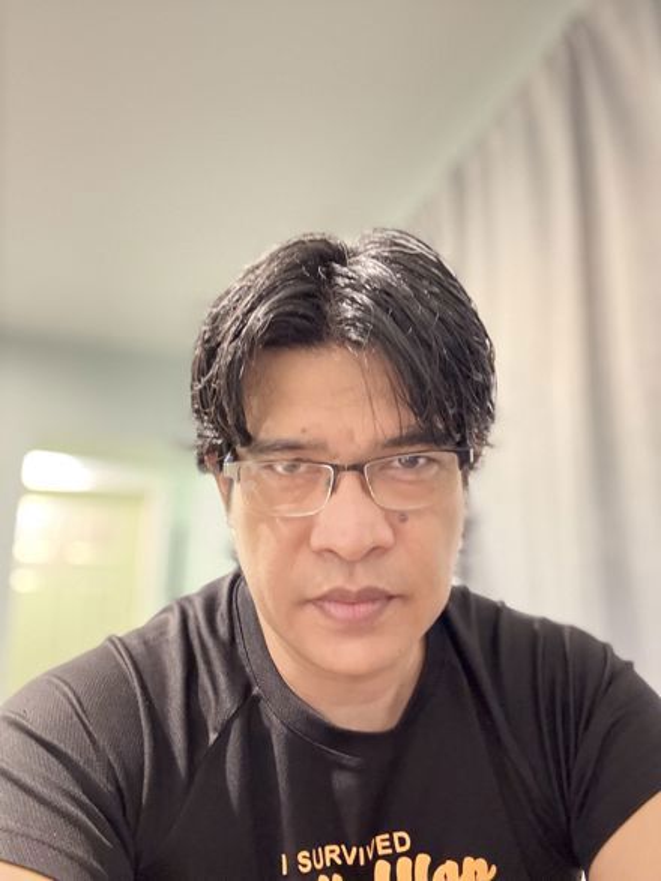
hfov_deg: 46.8
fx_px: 764
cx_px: 330
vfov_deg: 60.0
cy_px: 440
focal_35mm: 30
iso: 800
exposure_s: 1/15
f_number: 1.9
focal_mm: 2.69
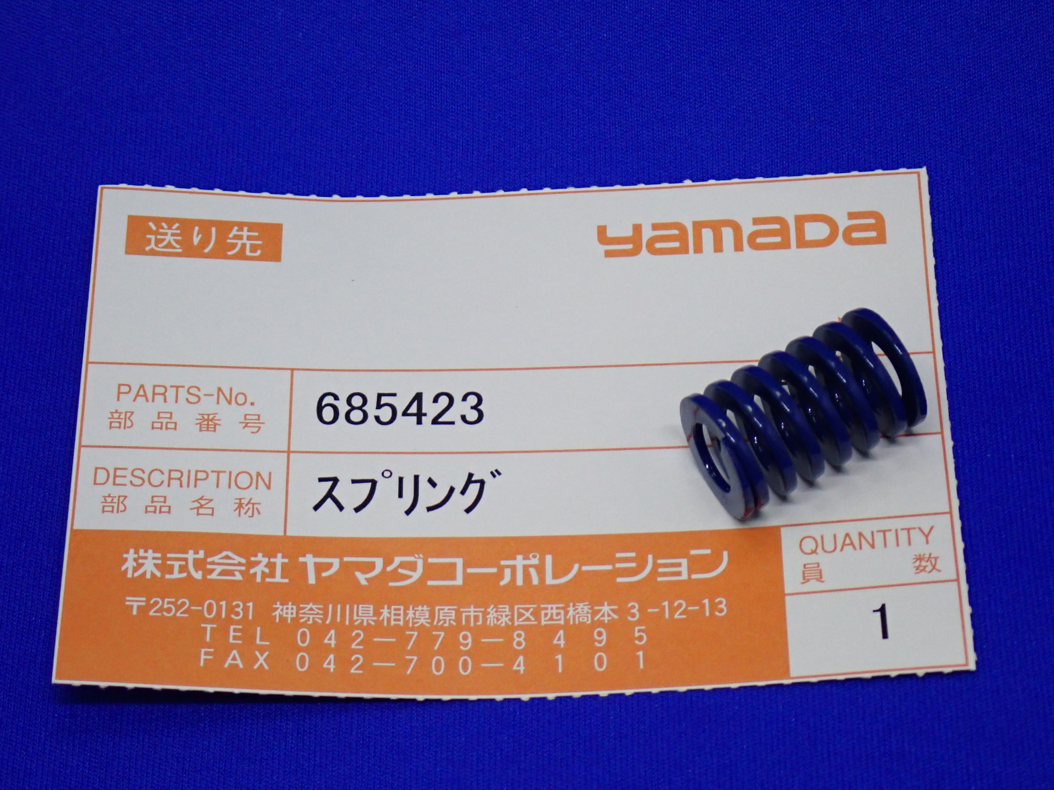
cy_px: 395
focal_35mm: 94
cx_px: 527
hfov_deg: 20.9
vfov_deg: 15.7
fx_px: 2862
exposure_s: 1/100
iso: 640
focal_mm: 16.79
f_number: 4.7
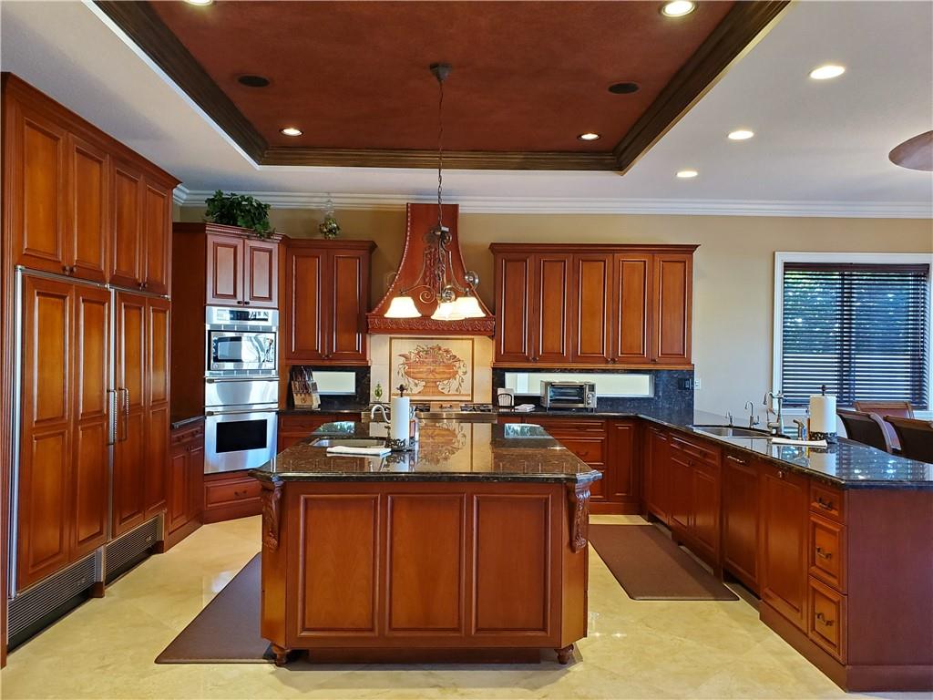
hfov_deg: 67.3
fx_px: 701
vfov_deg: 53.1
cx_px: 466
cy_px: 350
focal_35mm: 26
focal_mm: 4.3
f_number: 2.4
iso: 320
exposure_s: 1/39
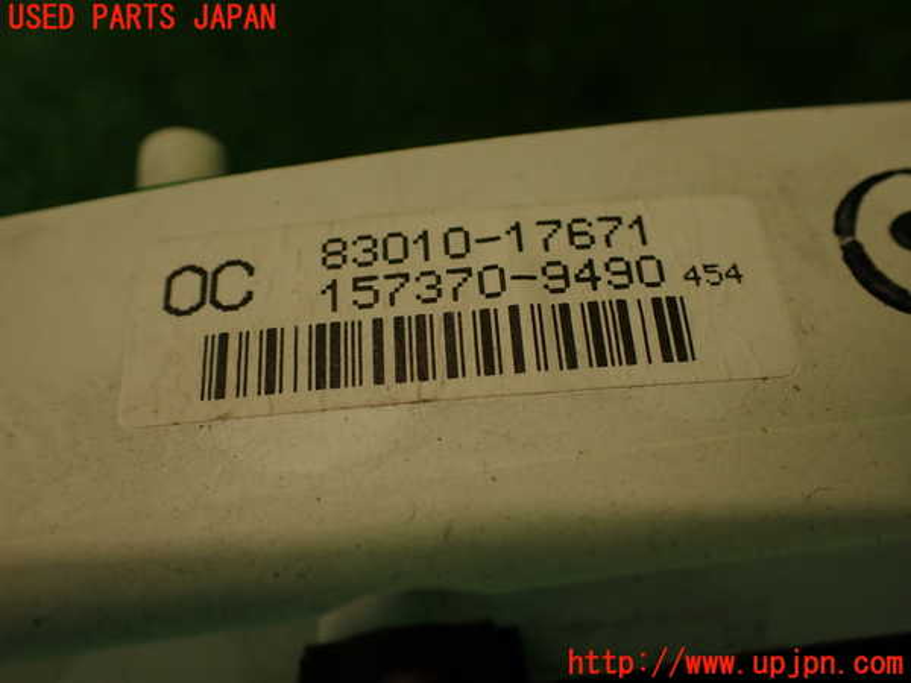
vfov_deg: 44.2
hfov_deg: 56.8
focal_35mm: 32
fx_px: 842
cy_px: 342
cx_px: 456
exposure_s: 1/80
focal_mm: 5.79
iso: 100
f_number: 2.4
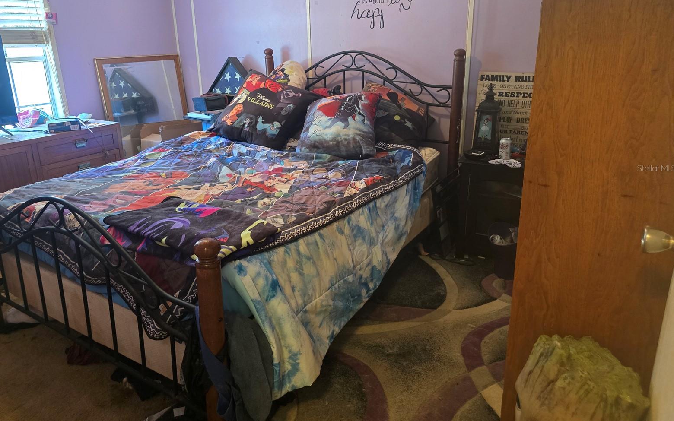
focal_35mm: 25
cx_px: 332
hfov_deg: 72.5
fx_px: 459
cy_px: 168
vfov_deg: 49.0
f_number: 1.7
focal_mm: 6.3
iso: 800
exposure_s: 1/62.5
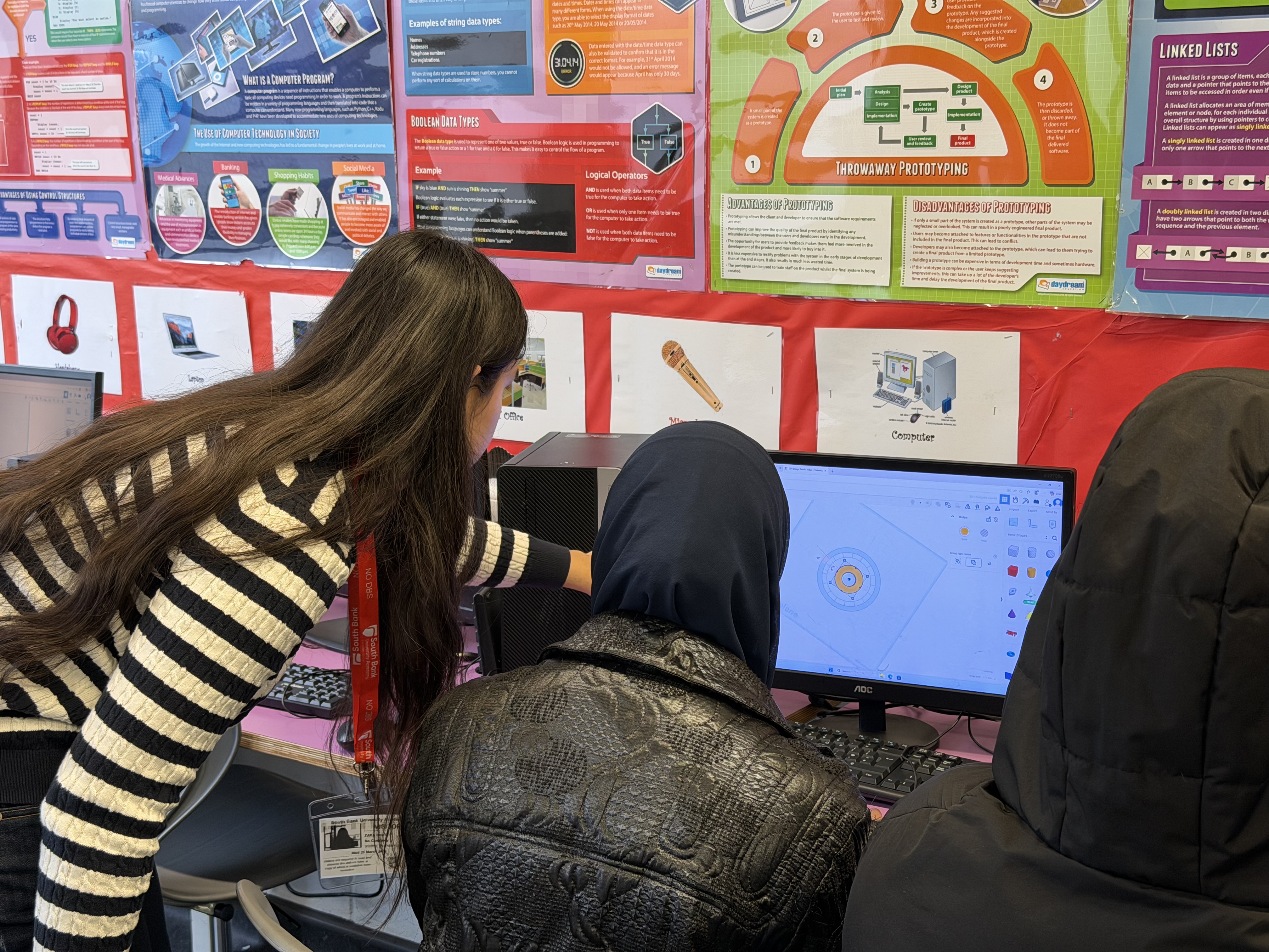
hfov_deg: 39.7
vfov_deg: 30.3
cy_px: 476
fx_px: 1760
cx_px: 634
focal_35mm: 48
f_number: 1.78
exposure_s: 1/50
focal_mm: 6.76
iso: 80
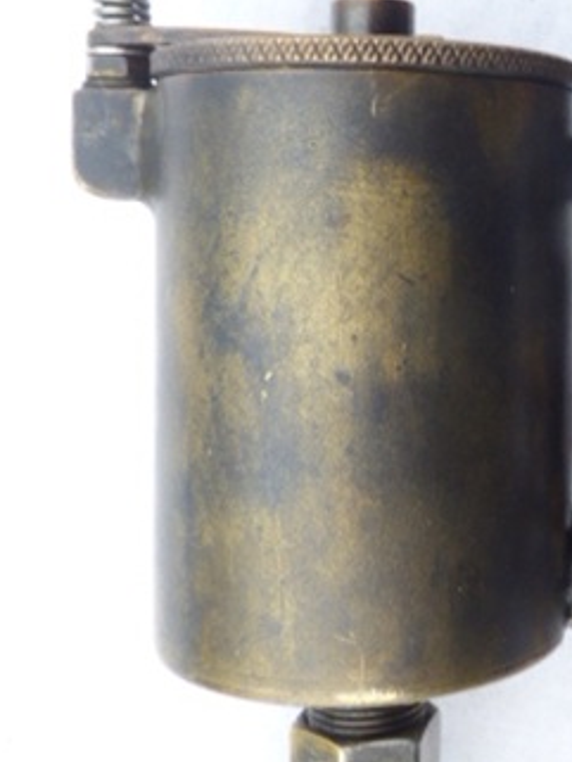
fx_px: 1233
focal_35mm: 56
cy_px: 221
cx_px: 603
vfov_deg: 33.8
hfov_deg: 24.6
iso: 100
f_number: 5.6
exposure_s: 1/40
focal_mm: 4.3
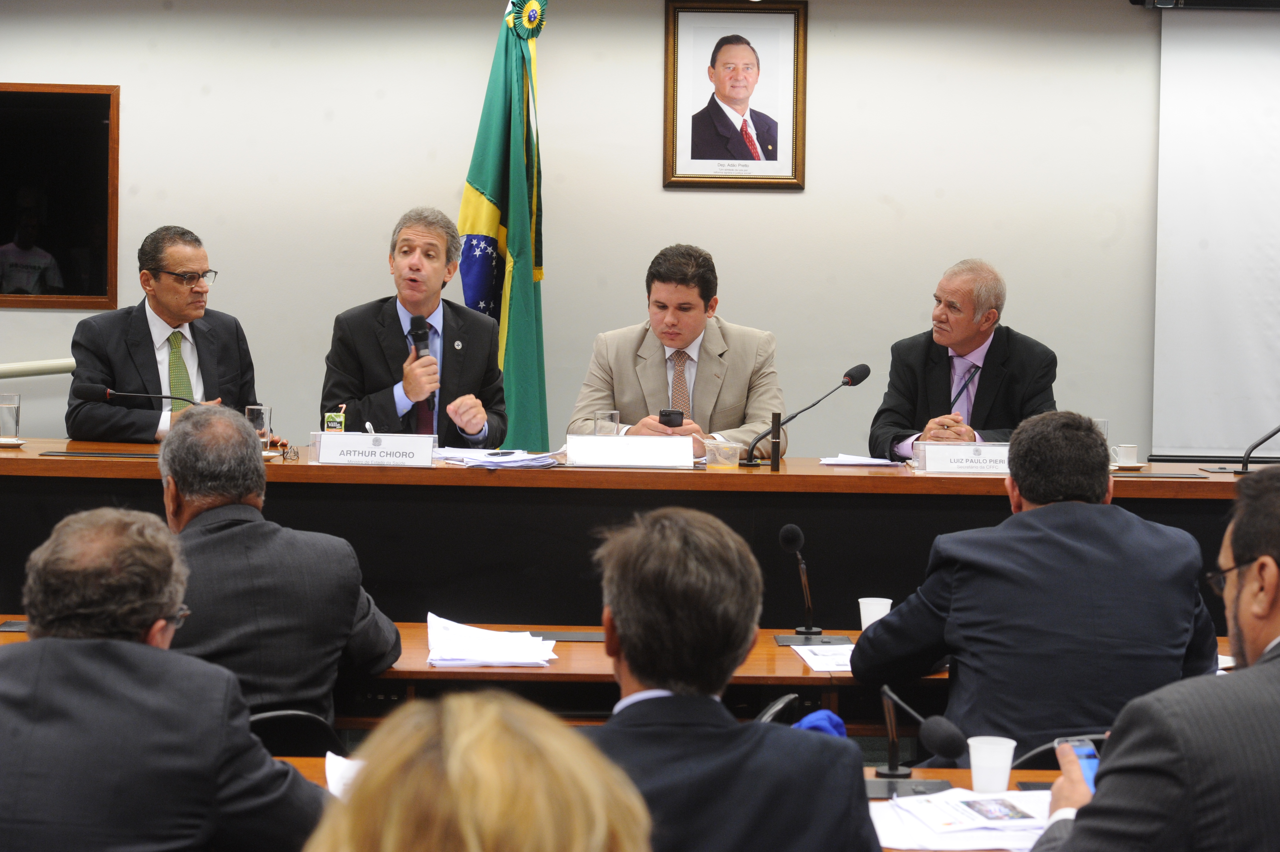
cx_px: 640
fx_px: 2665
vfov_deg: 18.2
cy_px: 426
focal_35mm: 75
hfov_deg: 27.0
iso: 1600
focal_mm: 75
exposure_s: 1/80
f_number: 8
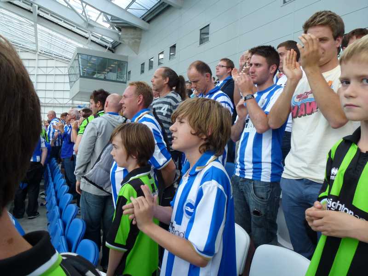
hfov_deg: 71.6
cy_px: 138
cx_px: 184
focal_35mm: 24
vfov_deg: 56.8
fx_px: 255
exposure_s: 1/125
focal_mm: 4.3
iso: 100
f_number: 3.5
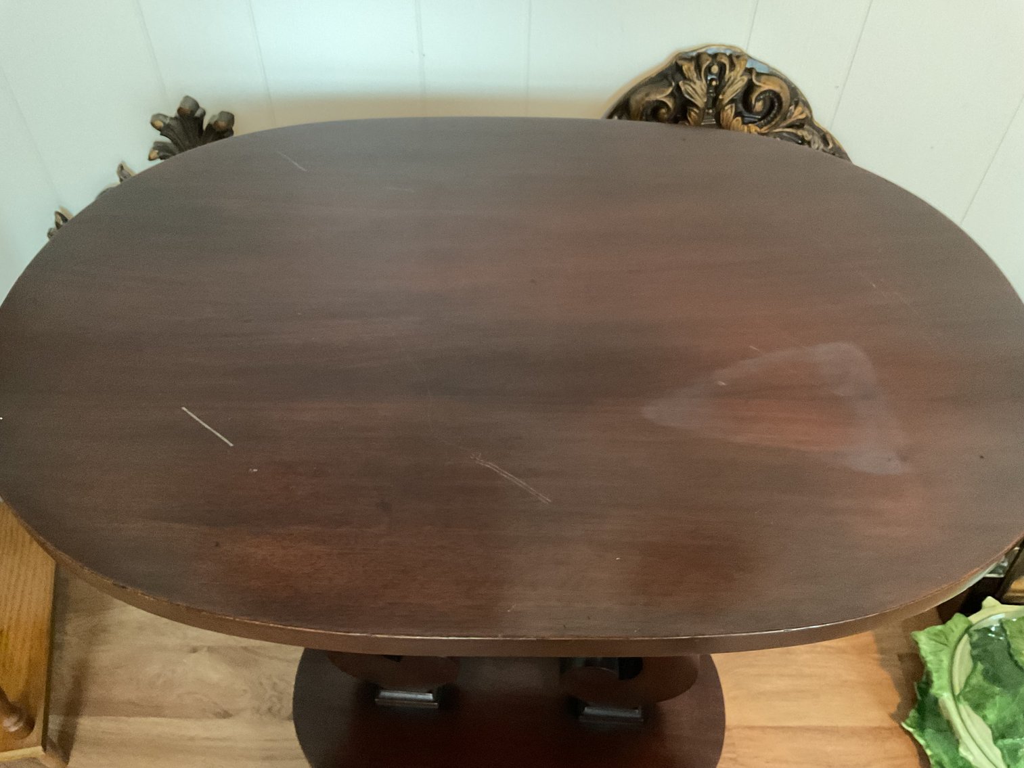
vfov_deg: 48.2
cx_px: 512
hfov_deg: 61.7
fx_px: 858
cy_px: 384
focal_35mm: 29
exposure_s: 1/24
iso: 500
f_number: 1.8
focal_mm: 3
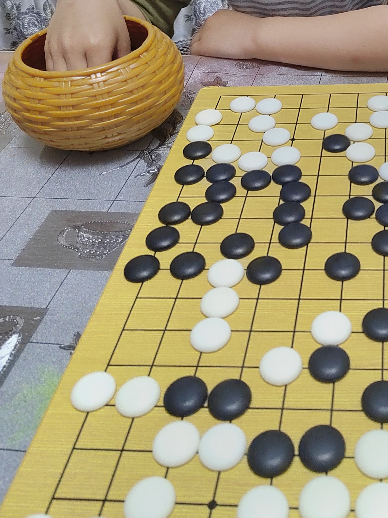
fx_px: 643
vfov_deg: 42.7
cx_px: 337
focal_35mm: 43
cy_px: 137
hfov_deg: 32.2
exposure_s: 1/50
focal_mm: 5.52
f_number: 1.9
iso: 1441
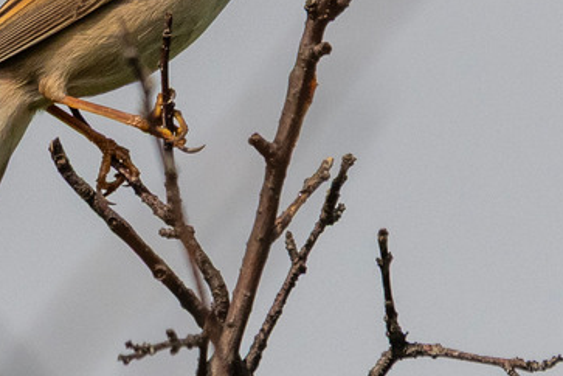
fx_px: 27147
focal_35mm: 1736
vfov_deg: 0.8
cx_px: 259
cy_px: 68
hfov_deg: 1.2
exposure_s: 1/5000
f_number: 7.1
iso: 400
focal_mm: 600
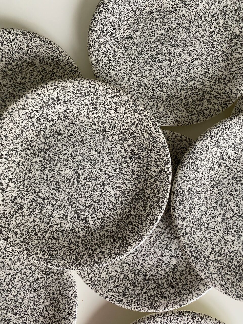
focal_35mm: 26
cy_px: 162
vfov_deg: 67.3
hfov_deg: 53.1
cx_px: 122
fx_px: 243
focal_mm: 4.25
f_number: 1.8
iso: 200
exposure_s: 1/60
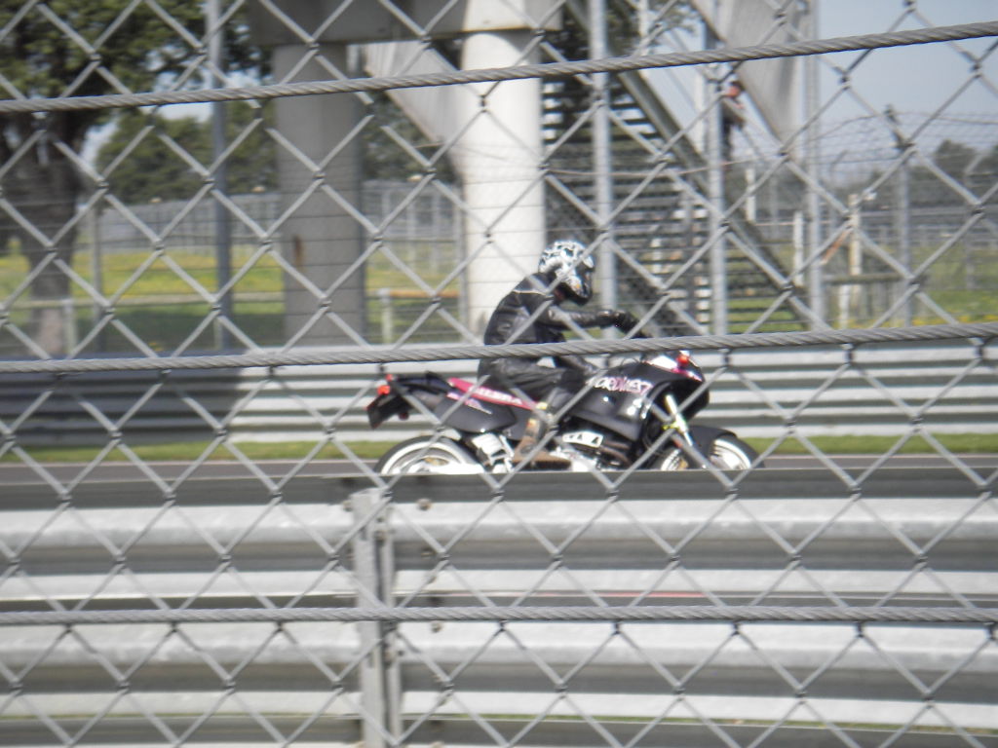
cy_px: 374
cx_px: 499
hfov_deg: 17.3
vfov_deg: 13.0
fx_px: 3287
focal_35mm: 114
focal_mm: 18.9
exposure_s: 1/400
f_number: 4
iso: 50
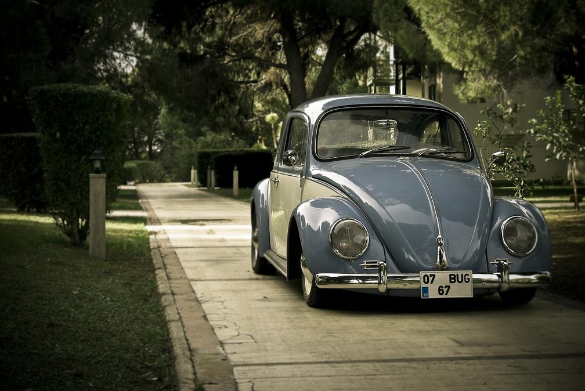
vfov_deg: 19.0
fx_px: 1171
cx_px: 292
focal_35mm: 72
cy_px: 196
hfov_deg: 28.0
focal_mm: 48
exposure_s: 1/30
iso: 100
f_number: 9
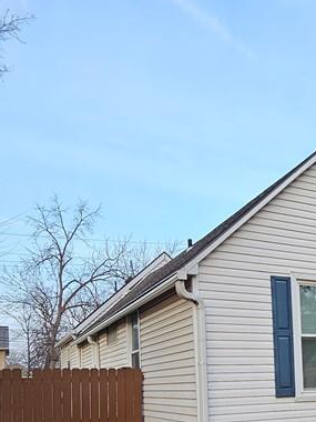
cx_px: 233
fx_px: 426
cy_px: 364
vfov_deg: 48.2
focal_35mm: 35
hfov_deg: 39.7
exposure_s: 1/162
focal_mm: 2.2
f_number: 2.2
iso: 50
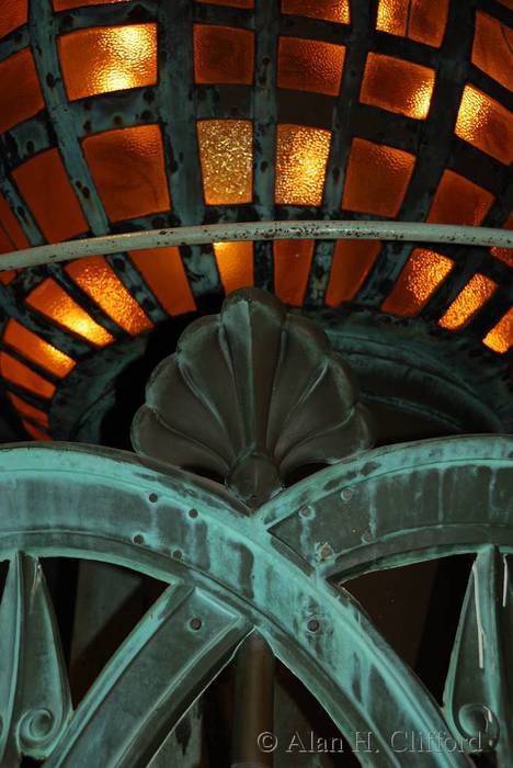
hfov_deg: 25.8
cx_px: 256
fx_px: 1120
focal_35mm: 52
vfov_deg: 37.8
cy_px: 384
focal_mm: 35
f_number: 4.2
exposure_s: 1/60
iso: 100
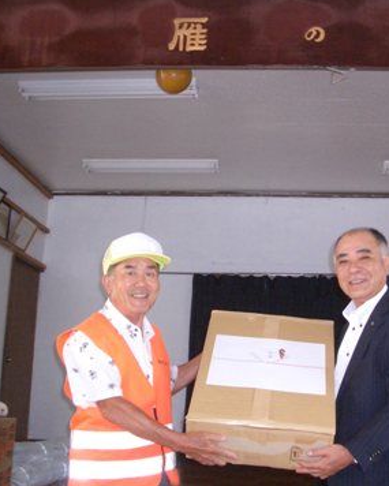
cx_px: 265
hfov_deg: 32.4
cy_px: 242
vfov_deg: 40.3
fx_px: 662
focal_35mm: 46
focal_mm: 5.8
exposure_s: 1/60
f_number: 2.6
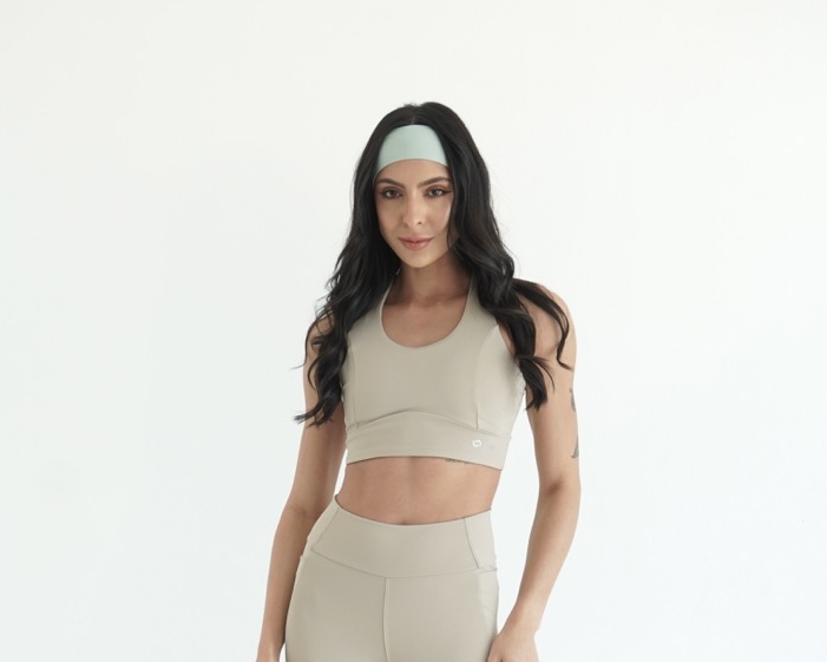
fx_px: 1763
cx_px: 383
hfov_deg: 26.4
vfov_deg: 20.9
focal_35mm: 72
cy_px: 570
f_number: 5.6
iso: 400
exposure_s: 1/100
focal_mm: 28
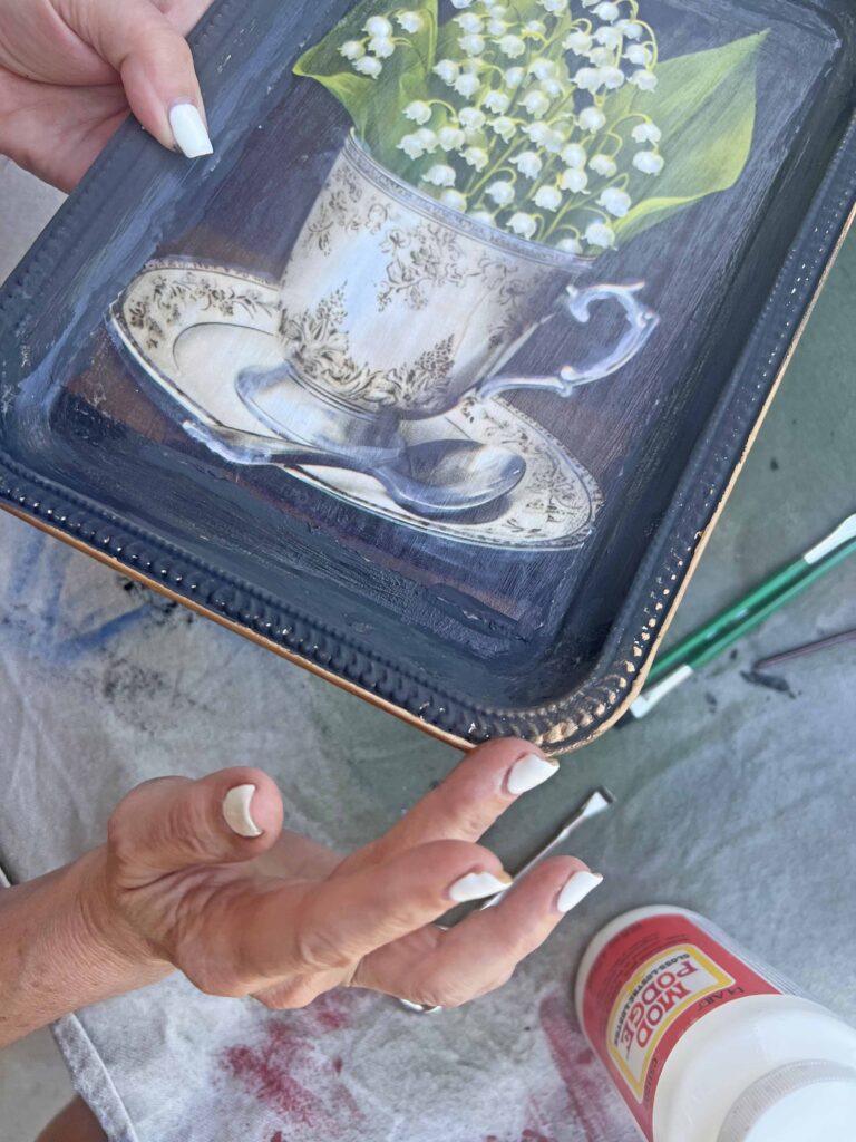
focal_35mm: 26
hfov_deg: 53.1
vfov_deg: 67.3
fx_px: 857
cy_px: 571
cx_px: 428
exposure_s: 1/121
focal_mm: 5.7
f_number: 1.5
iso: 40
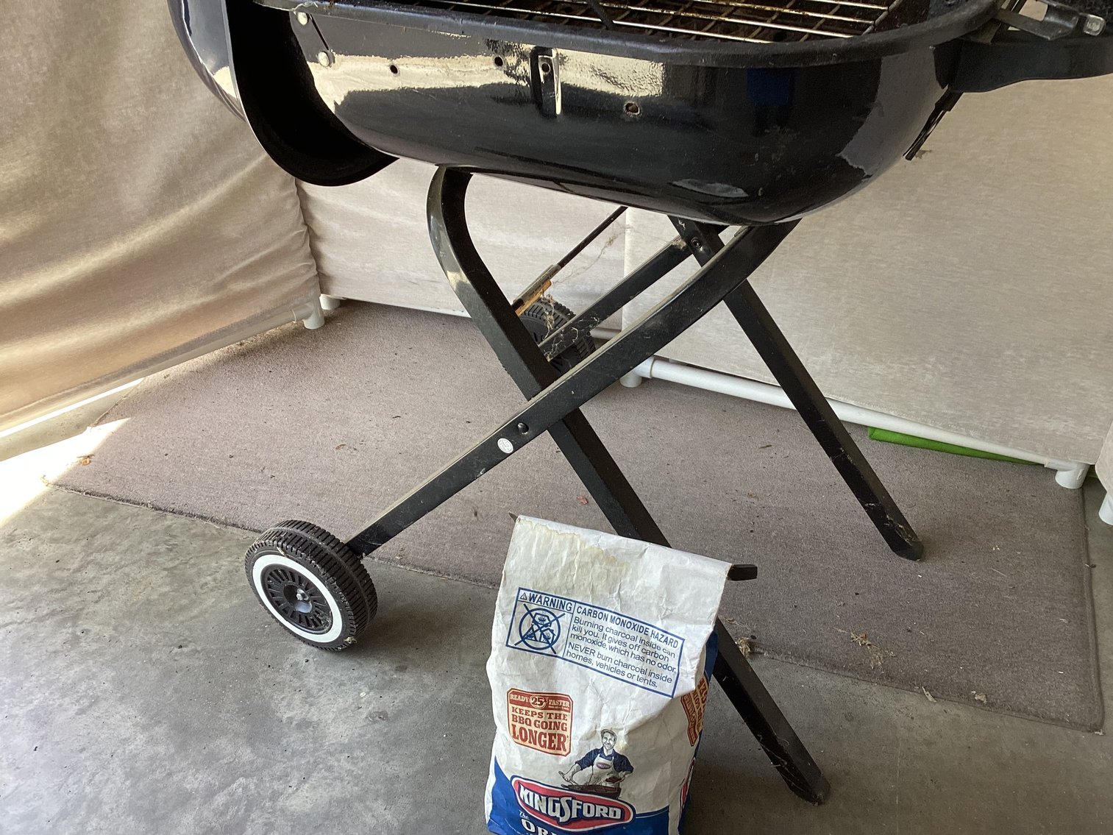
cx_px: 556
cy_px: 418
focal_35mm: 31
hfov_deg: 58.3
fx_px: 997
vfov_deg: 45.4
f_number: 2.4
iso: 64
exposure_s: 1/120
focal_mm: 3.3
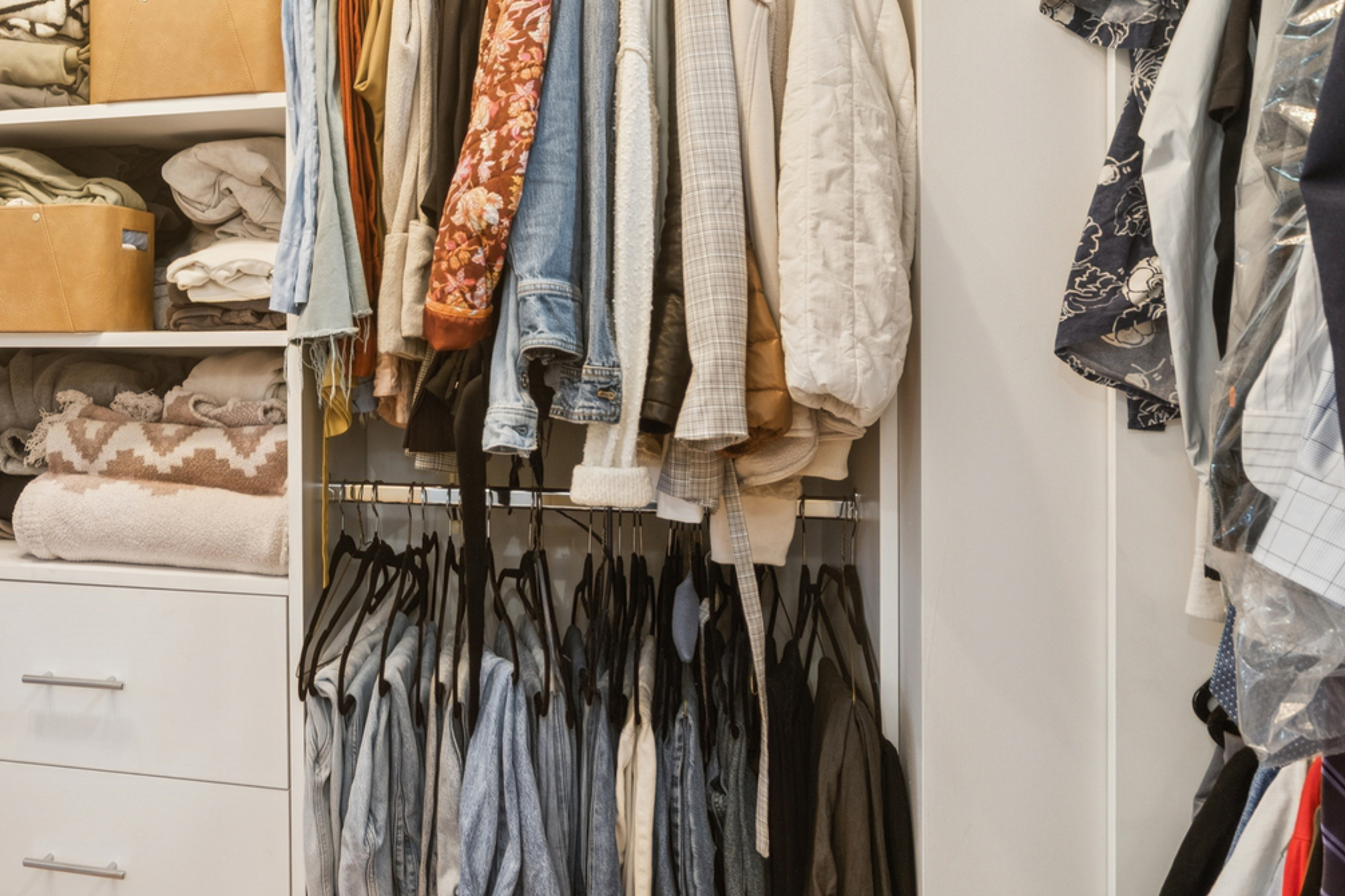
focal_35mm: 29
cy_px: 314
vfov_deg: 44.4
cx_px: 291
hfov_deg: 59.3
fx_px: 1083
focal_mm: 12
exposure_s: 1/6
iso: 200
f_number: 8
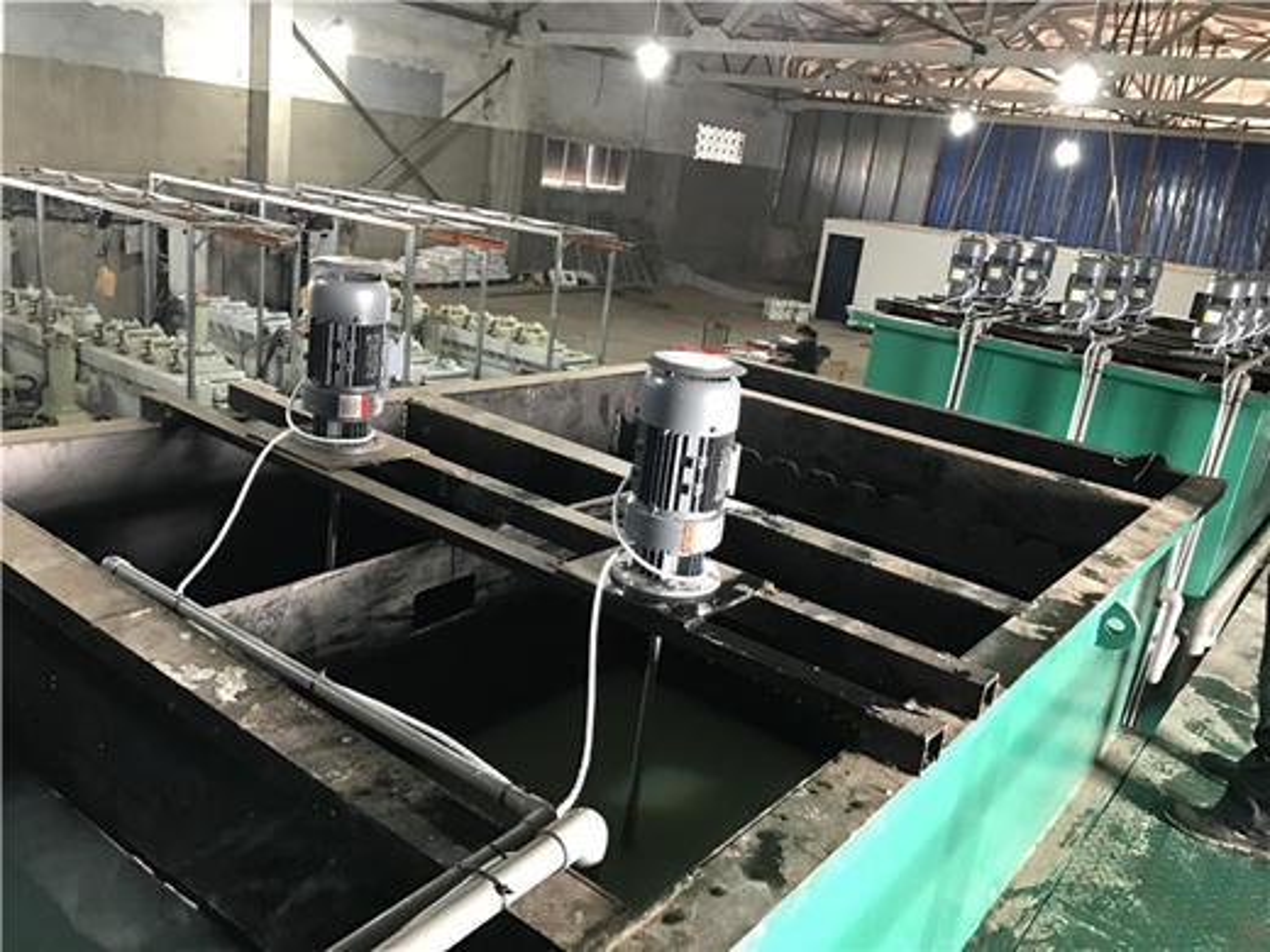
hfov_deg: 63.4
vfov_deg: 49.7
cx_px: 635
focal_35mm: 28
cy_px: 476
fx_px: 1027
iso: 100
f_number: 1.8
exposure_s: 1/13
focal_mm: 3.99
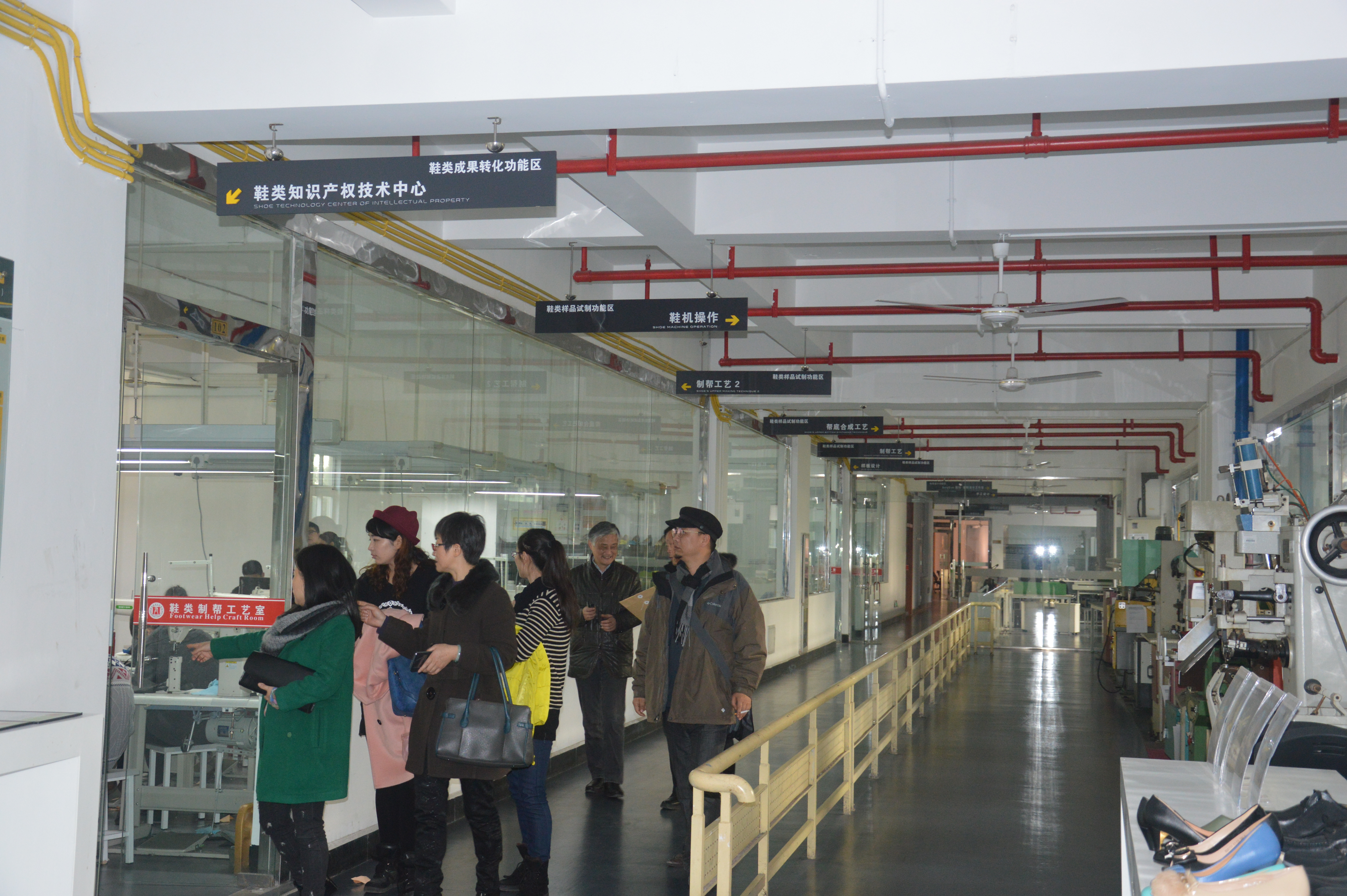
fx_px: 1570
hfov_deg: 46.4
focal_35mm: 42
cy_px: 448
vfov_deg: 31.8
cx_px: 674
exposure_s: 1/60
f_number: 4
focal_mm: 28
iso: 900
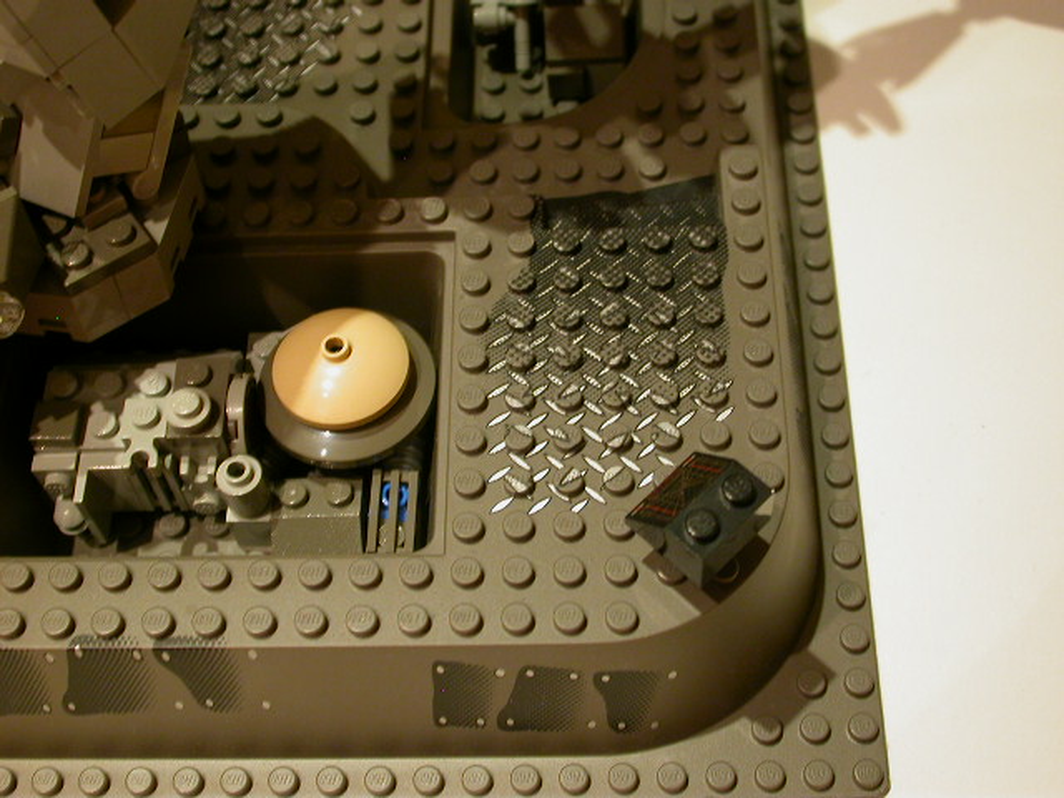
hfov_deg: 35.5
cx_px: 532
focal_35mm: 54
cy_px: 399
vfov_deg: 27.0
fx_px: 1660
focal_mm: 11.3
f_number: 2.9
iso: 100
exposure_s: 1/12.7
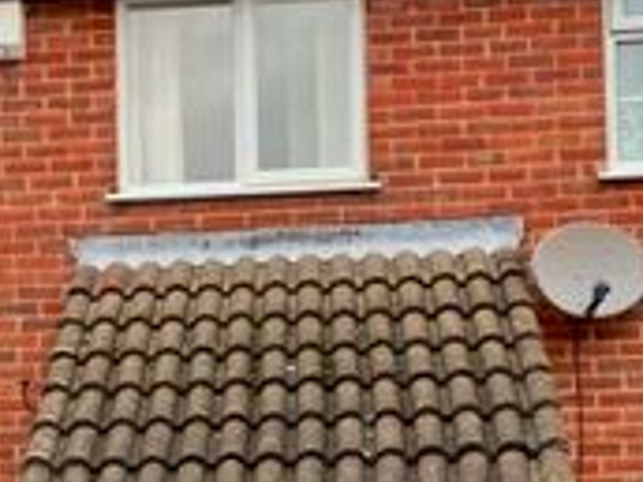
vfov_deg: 13.7
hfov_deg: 18.3
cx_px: 112
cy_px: 521
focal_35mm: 106
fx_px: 1969
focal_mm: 4.25
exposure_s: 1/266
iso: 32
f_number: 1.8
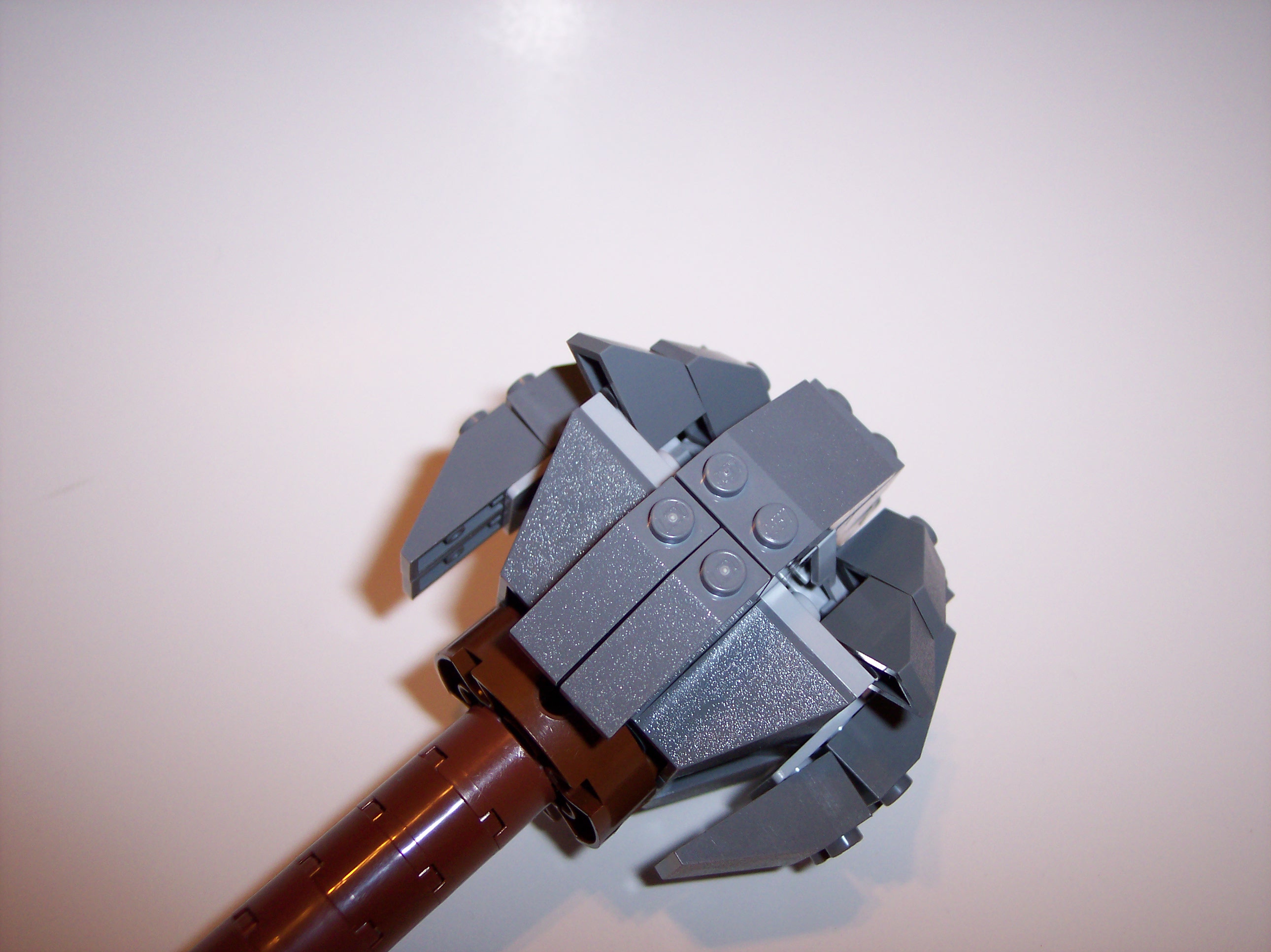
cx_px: 636
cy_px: 476
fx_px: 1394
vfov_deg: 37.7
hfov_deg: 49.0
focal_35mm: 38
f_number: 2.8
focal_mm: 8
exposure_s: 1/30
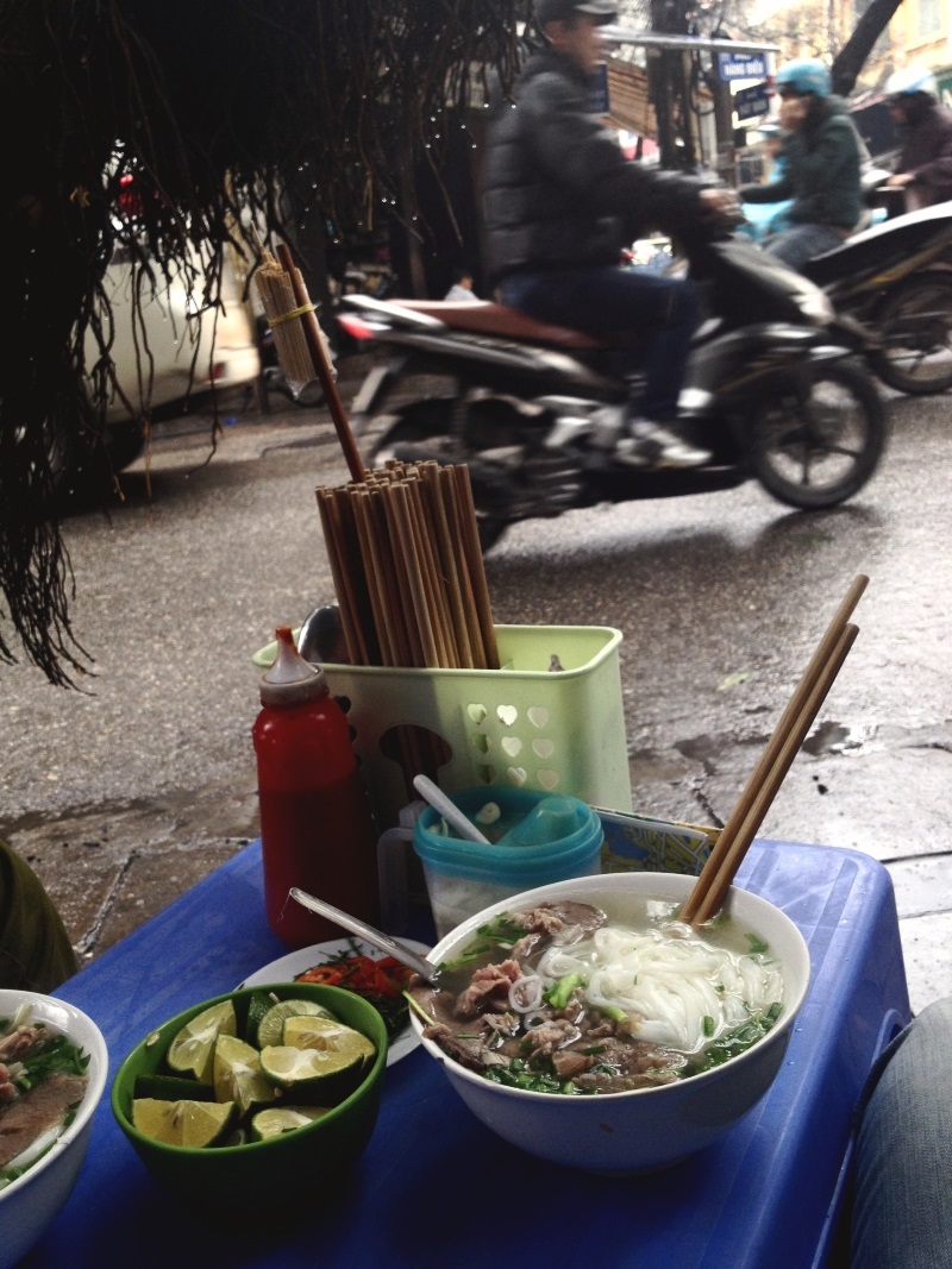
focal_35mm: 35
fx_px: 1284
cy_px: 634
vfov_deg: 52.6
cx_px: 476
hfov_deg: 40.7
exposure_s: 1/60
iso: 64
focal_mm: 4.28
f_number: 2.4
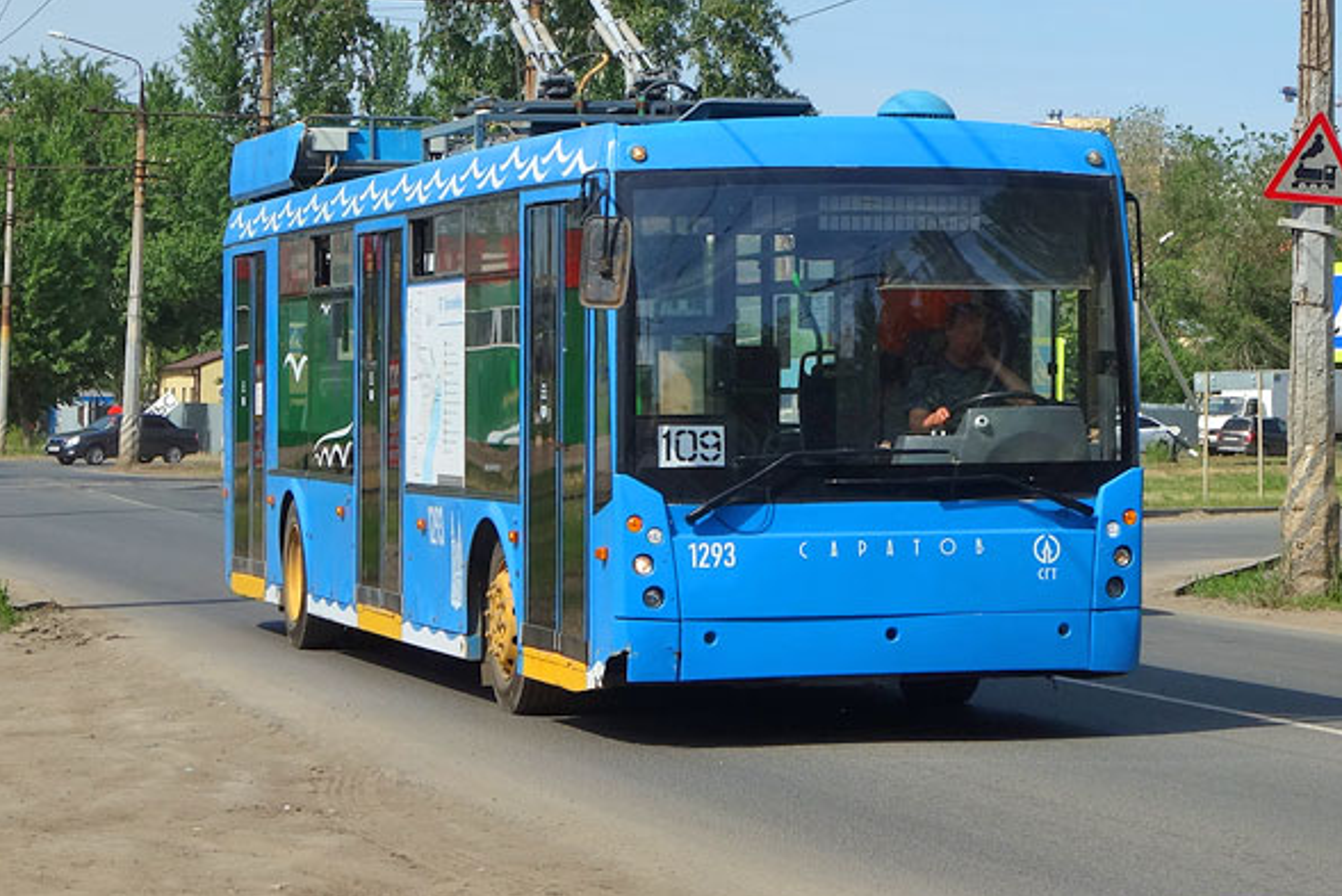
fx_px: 4250
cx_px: 818
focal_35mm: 114
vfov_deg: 11.9
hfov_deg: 17.9
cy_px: 14
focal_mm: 20.85
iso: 125
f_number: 7.1
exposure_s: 1/500
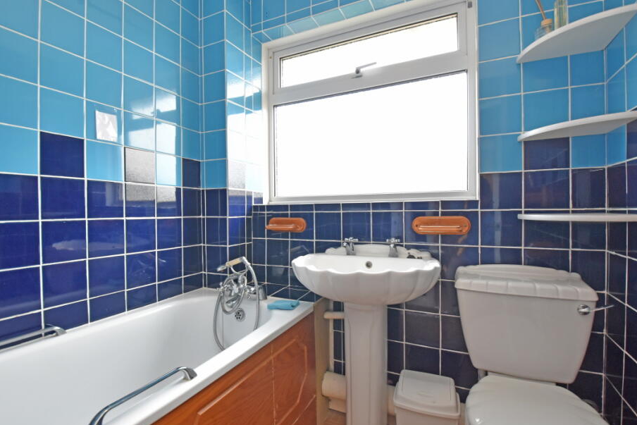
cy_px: 212
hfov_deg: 93.2
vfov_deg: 70.5
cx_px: 304
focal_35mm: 17
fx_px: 301
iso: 900
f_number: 4
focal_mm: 10
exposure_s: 1/125
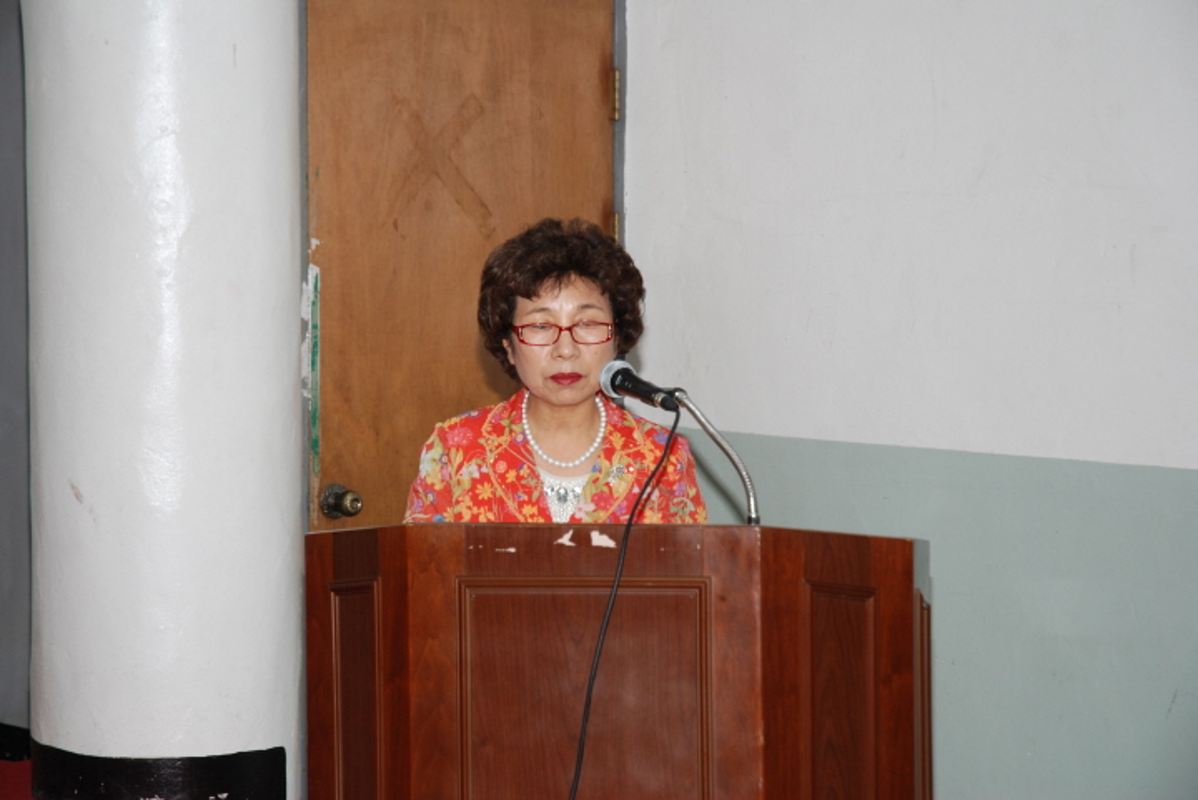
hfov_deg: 20.9
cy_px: 400
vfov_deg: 14.1
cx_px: 599
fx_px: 3246
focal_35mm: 98
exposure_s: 1/60
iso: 200
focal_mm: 65
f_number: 5.6
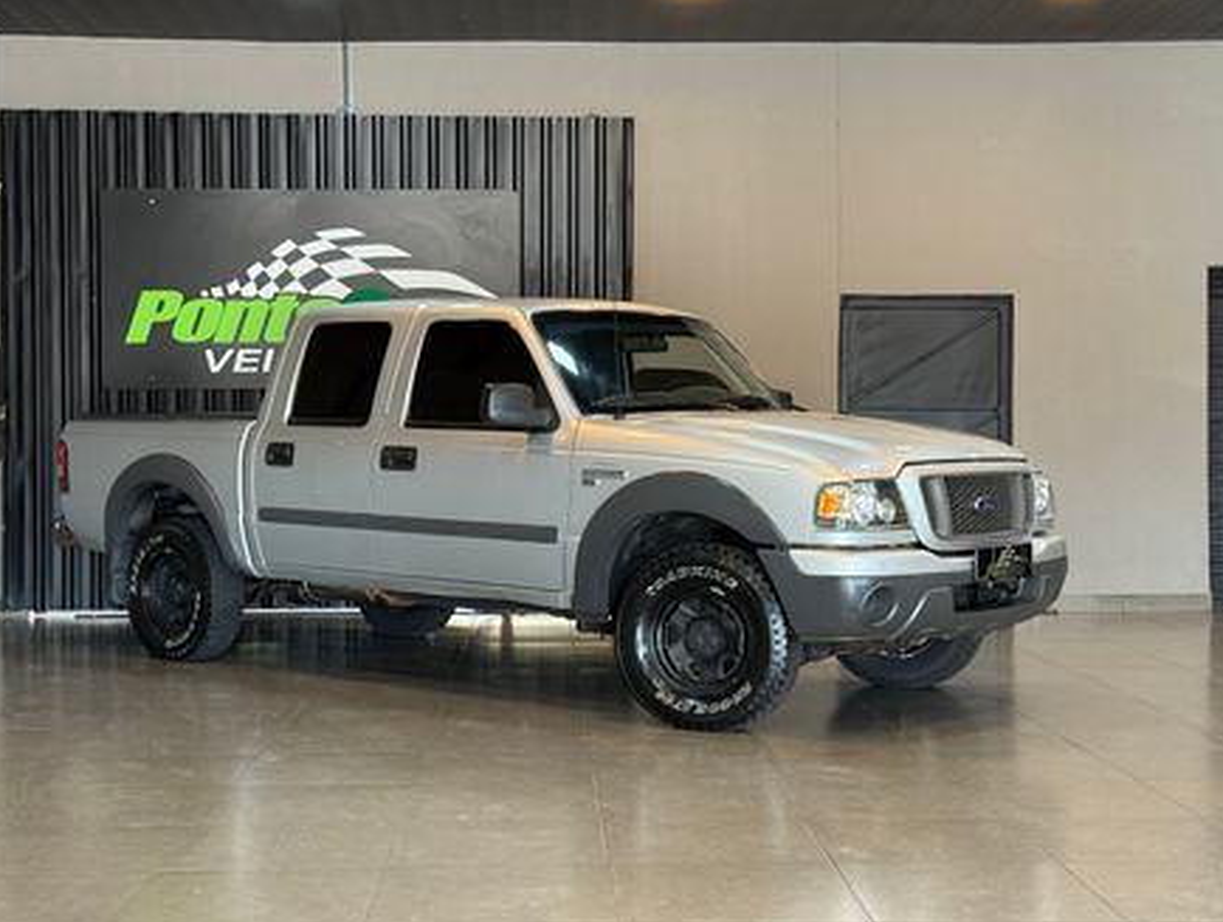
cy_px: 445
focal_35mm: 52
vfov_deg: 28.1
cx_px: 600
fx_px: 1840
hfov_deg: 36.8
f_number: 1.78
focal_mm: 6.76
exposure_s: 1/60
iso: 160
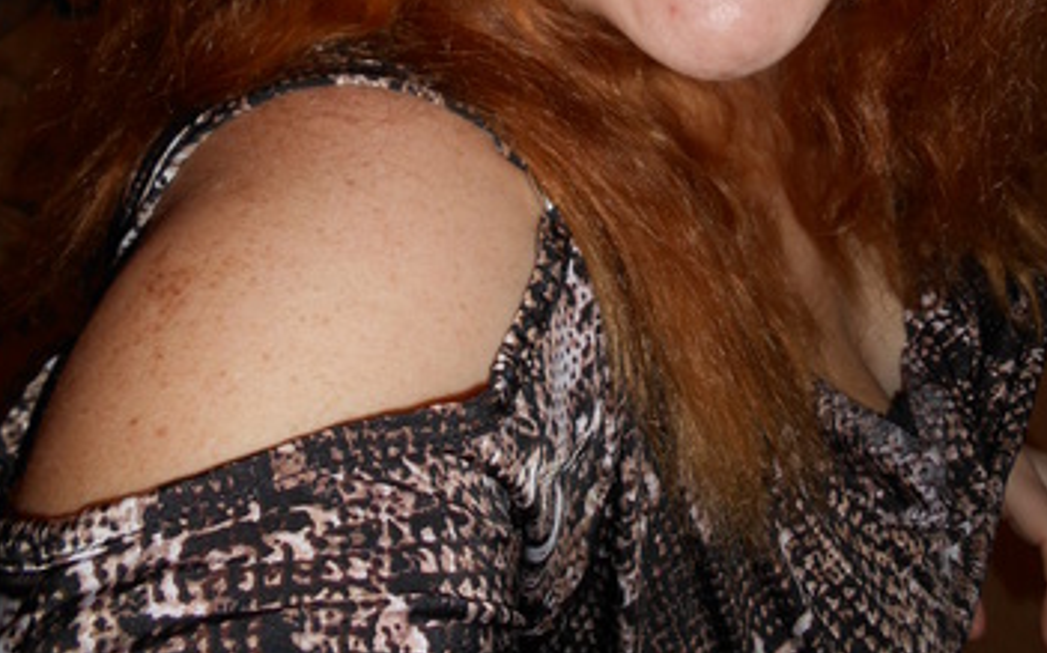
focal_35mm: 44
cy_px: -158
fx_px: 1255
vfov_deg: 25.7
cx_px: 582
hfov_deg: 45.2
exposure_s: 1/25
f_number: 3.5
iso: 80
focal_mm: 4.6
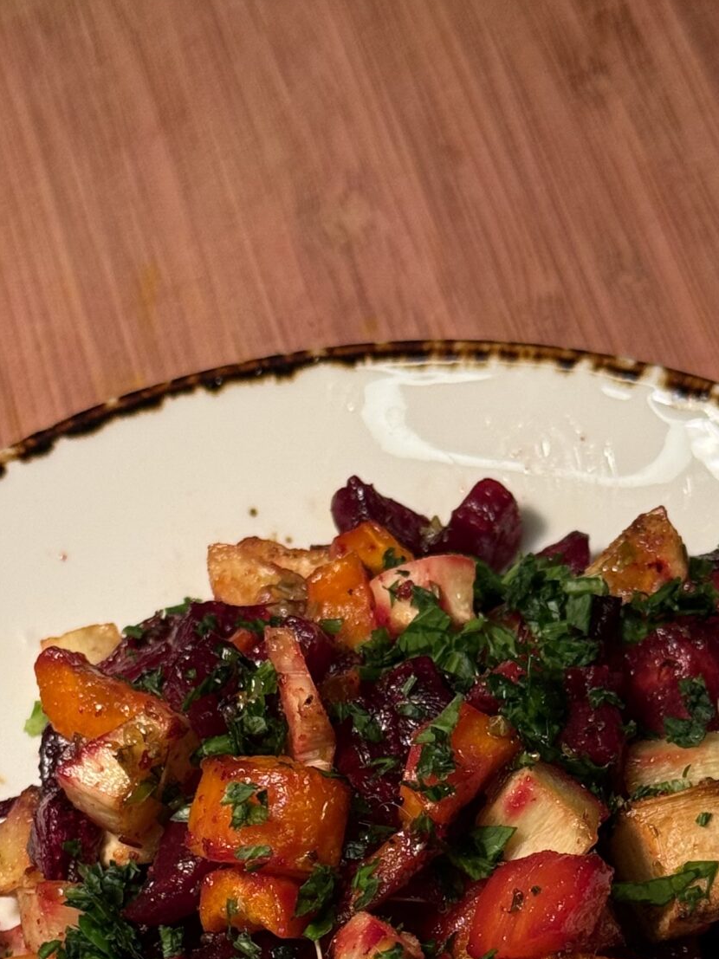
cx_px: 442
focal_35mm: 111
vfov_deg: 17.3
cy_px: 949
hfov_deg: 13.3
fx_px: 3075
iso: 100
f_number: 1.78
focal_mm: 6.76
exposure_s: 1/84
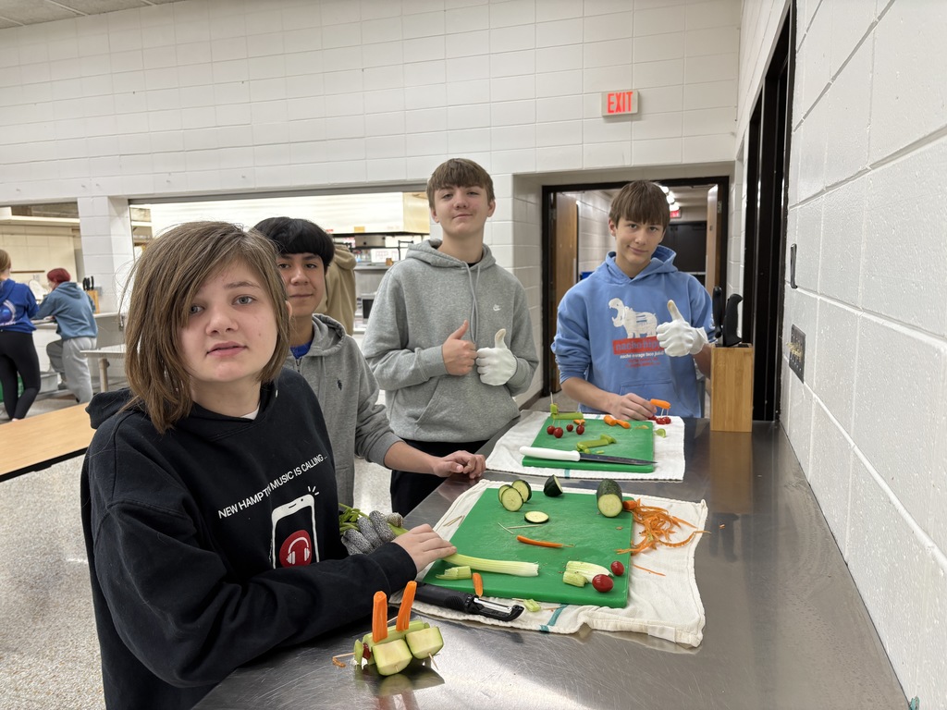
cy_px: 355
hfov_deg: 67.3
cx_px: 474
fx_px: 711
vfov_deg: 53.1
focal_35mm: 26
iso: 100
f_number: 1.6
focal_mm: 5.96
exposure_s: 1/60
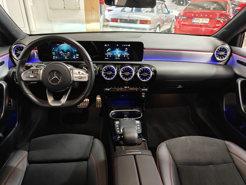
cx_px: 123
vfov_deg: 56.8
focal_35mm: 24
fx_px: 171
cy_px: 92
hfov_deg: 71.6
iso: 160
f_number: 1.8
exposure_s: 1/33
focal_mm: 5.59
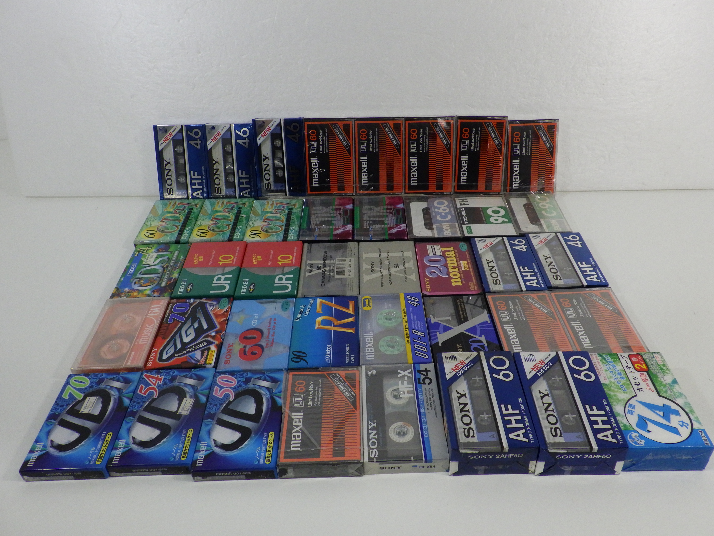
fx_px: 598
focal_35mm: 29
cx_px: 368
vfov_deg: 48.2
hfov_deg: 61.6
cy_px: 263
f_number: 4.2
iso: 400
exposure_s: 1/250
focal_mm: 5
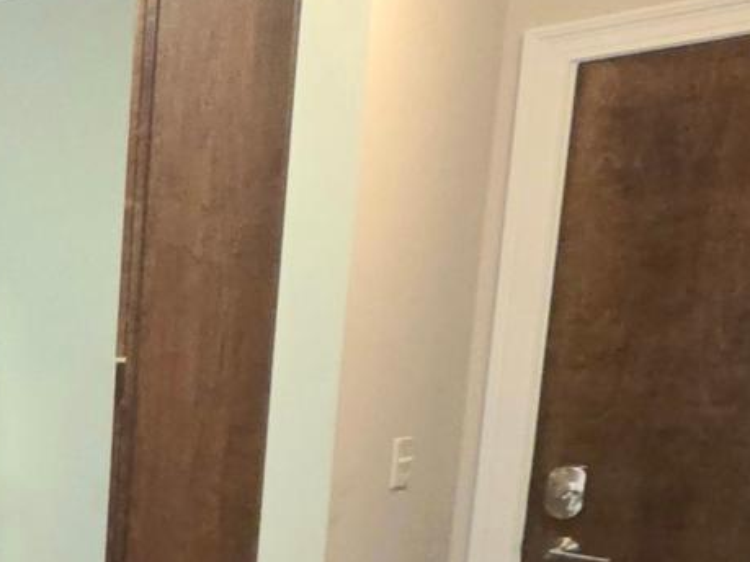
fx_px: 1256
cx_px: -673
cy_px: 632
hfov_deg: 20.4
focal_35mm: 58
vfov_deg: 23.5
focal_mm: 2.2
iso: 400
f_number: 1.9
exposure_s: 1/15.1
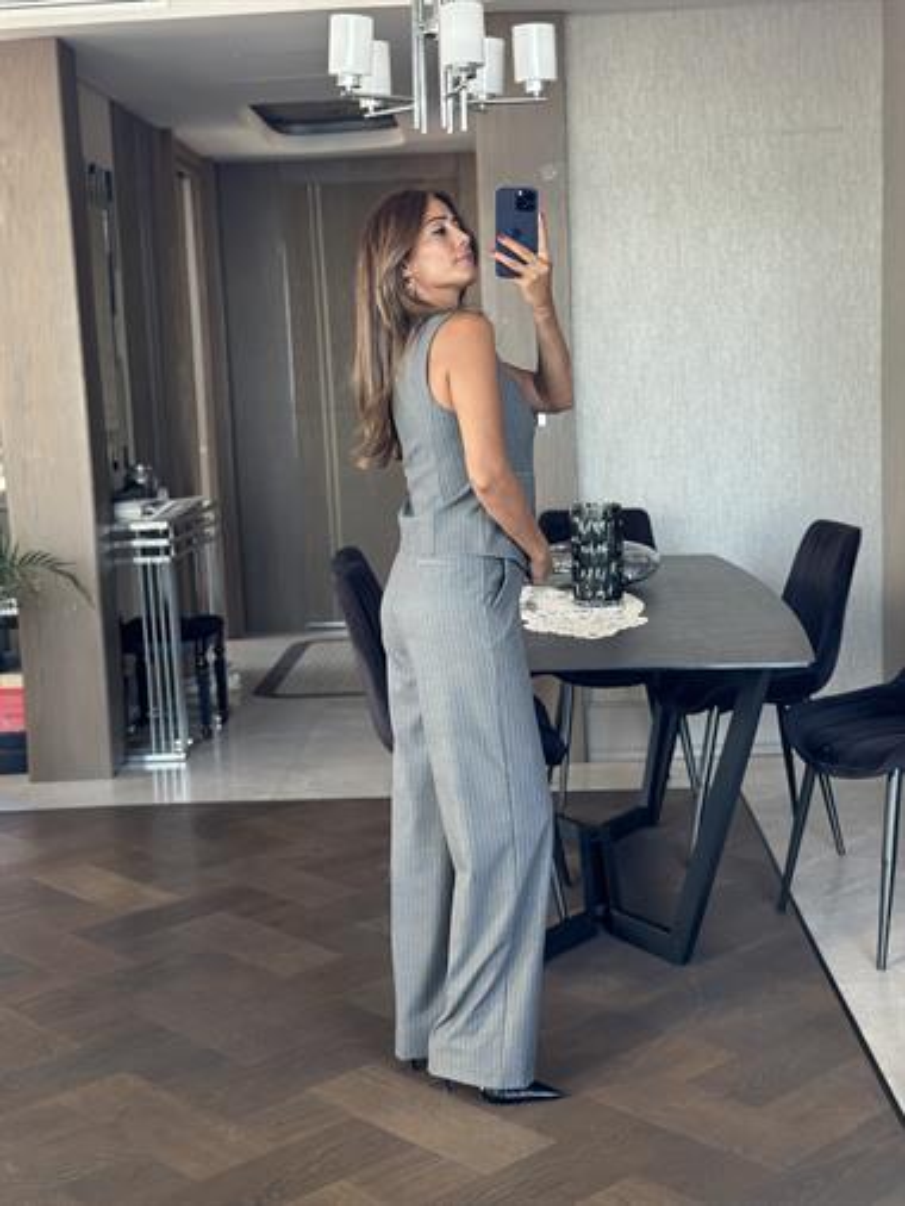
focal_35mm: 48
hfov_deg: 30.3
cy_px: 603
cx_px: 452
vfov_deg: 39.6
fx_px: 1672
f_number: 1.78
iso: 160
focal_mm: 6.86
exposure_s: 1/60
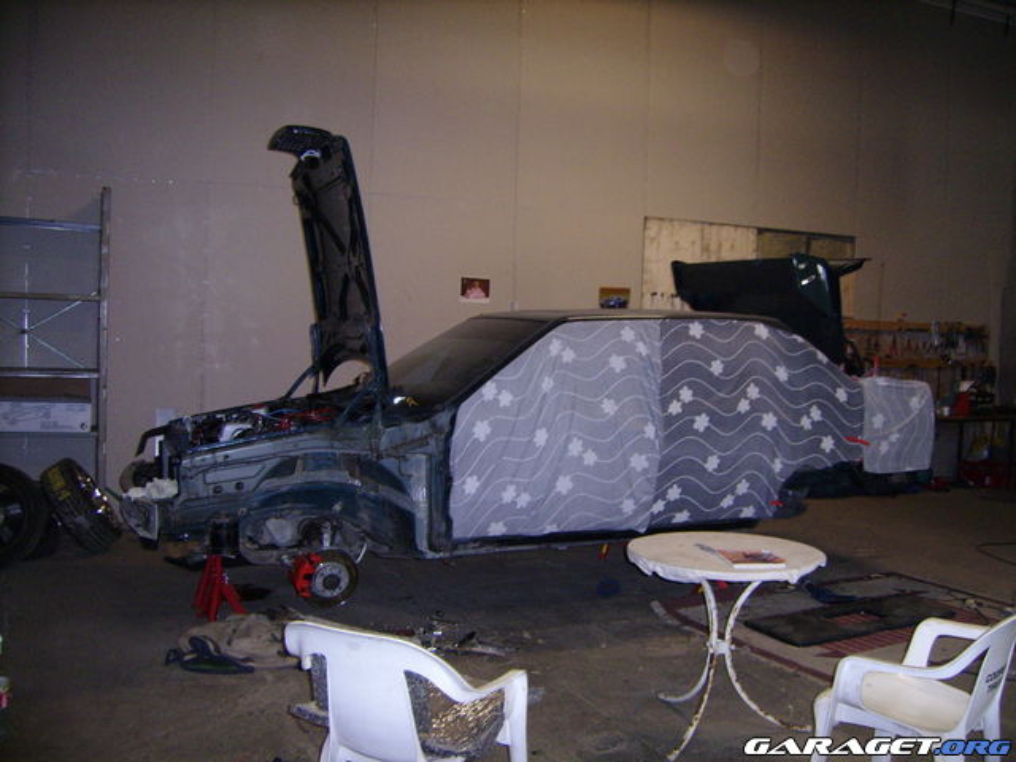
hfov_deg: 52.6
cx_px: 508
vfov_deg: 40.7
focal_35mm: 35
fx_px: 1027
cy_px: 381
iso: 200
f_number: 2.8
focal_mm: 5.95
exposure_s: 1/30
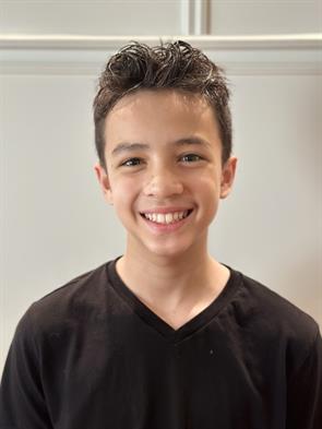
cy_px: 214
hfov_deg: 30.3
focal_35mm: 48
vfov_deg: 39.6
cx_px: 161
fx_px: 595
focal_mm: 6.86
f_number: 1.78
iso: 500
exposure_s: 1/40
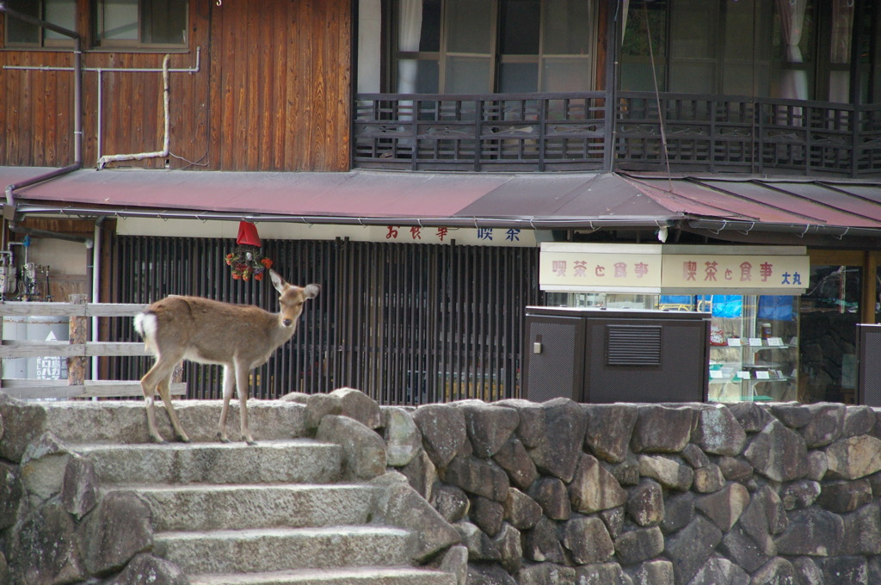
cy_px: 292
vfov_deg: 5.9
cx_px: 440
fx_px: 5683
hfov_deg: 8.9
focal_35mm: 232
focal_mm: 155
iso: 800
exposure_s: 1/400
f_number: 5.6
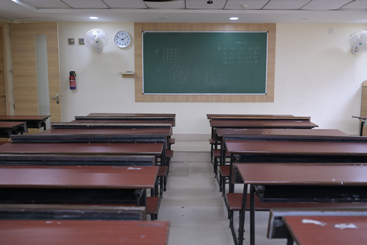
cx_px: 184
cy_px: 122
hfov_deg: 54.4
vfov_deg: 37.9
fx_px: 357
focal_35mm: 35
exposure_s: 1/100
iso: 250
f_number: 3.2
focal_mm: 35
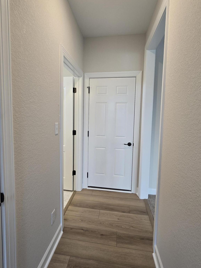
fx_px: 132
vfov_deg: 90.9
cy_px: 127
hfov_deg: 74.7
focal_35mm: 17
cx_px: 97
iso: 100
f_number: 2.2
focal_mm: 2.2
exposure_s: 1/60
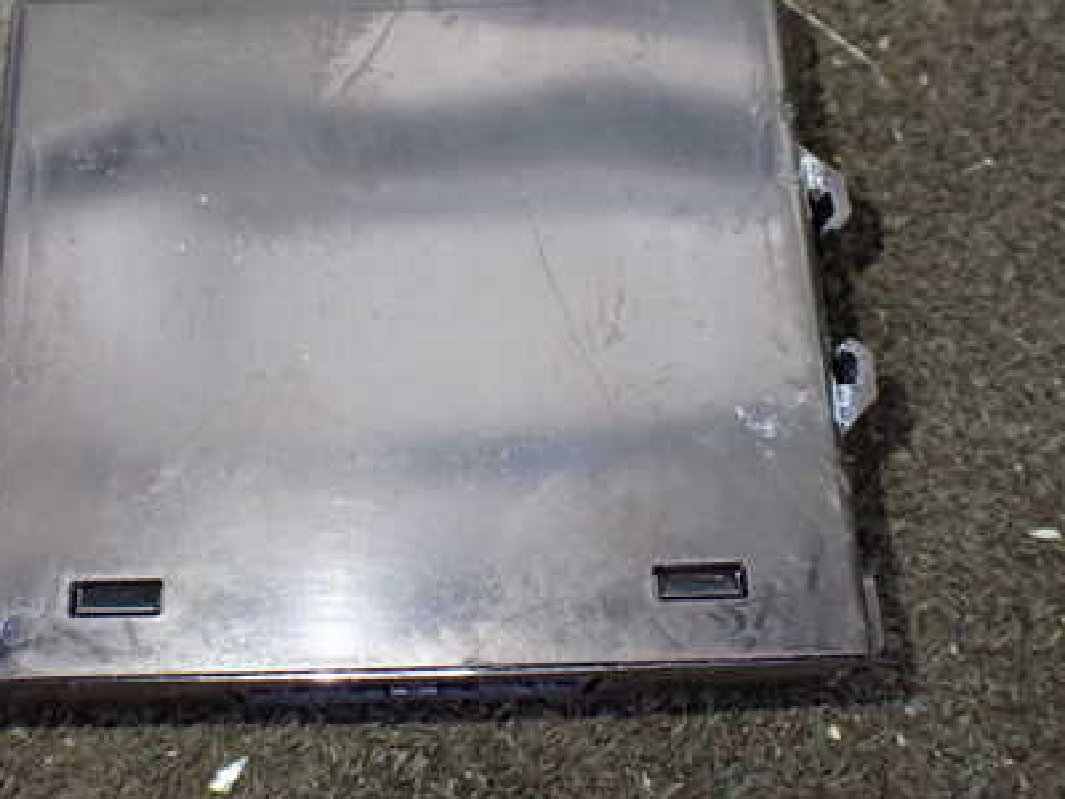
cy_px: 301
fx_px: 1384
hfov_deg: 41.8
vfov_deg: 32.0
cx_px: 405
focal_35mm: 45
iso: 800
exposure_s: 1/60
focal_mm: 5.4
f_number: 2.3
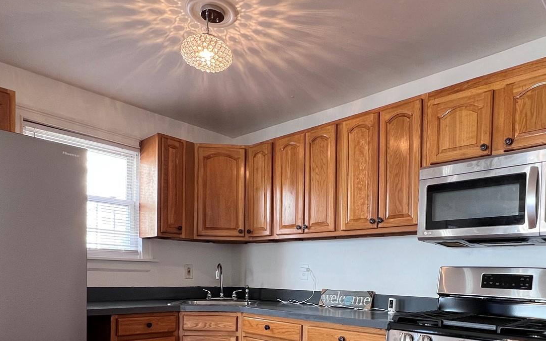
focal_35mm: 26
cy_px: 285
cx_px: 311
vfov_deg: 44.7
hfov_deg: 70.1
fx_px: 387
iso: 250
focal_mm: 1.57
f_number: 1.8
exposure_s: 1/120
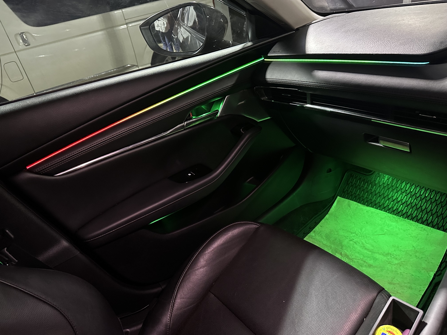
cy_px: 168
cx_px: 224
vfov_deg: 56.8
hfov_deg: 71.6
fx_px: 310
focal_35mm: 24
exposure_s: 1/25
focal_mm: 6.86
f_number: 1.78
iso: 1000
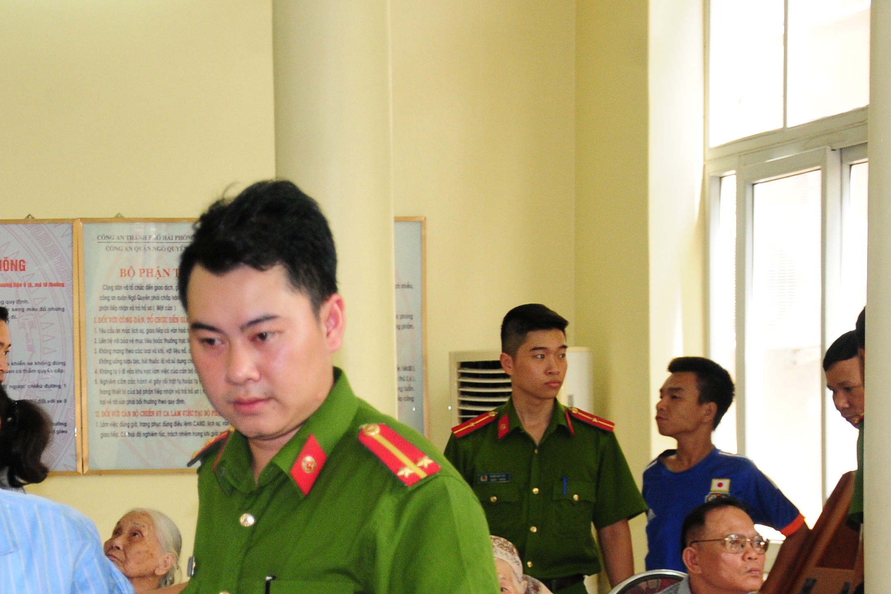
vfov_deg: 10.3
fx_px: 3291
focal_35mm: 133
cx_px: 173
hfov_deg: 15.3
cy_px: 529
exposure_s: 1/60
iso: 800
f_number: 4.8
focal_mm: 45
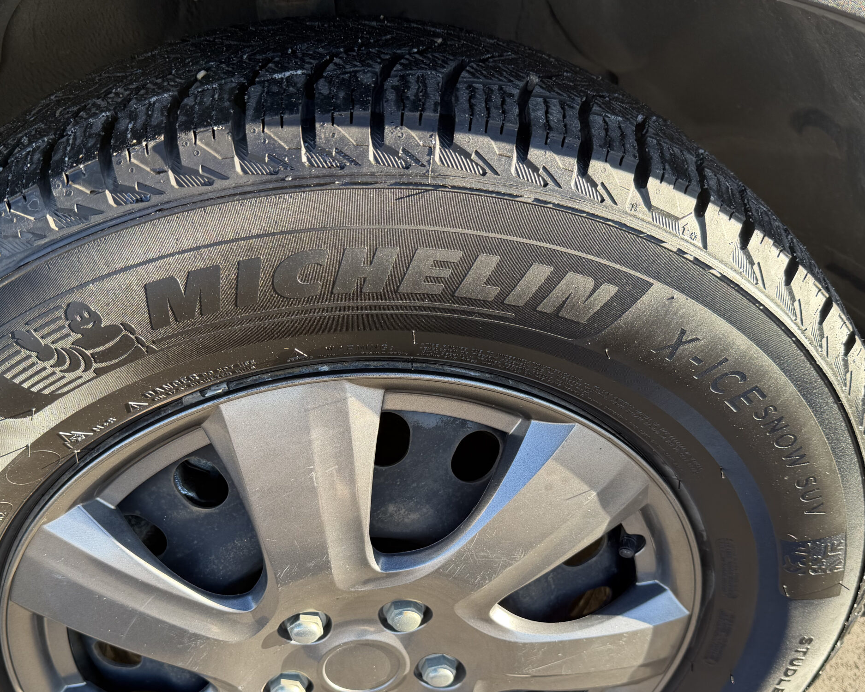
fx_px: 819
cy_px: 439
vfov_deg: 45.3
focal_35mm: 32
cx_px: 384
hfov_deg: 55.5
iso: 80
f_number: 1.78
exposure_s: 1/303
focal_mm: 6.76
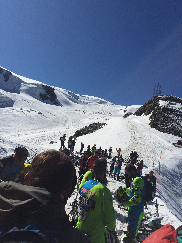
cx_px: 91
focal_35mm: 29
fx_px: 203
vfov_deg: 61.7
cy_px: 122
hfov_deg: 48.2
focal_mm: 4.15
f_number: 2.2
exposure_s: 1/7937
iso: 32
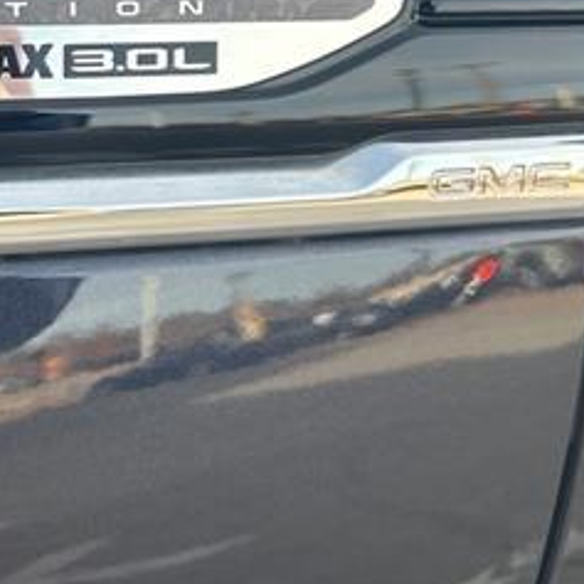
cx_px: 17
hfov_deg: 26.4
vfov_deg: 27.2
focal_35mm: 62
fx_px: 1183
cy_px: 121
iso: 50
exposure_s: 1/588
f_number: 1.5
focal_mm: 5.7
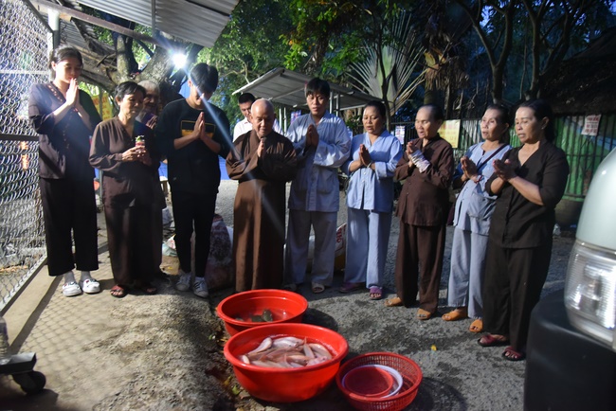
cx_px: 308
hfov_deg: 73.7
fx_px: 411
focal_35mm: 24
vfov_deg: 53.2
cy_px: 206
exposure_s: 1/8
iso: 6400
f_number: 4
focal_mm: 24
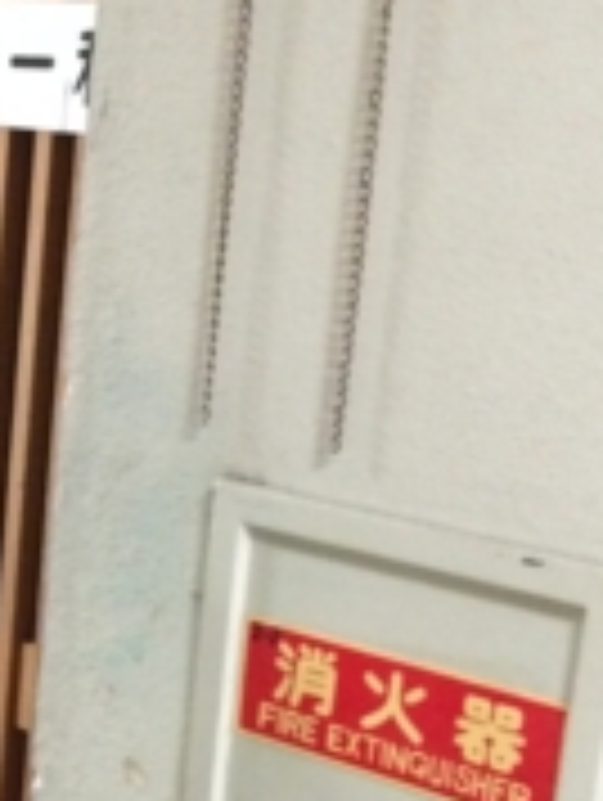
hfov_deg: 13.0
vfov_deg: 18.5
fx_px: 2410
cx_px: -446
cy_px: 770
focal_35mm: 104
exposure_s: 1/24
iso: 320
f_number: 2.2
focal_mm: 4.15
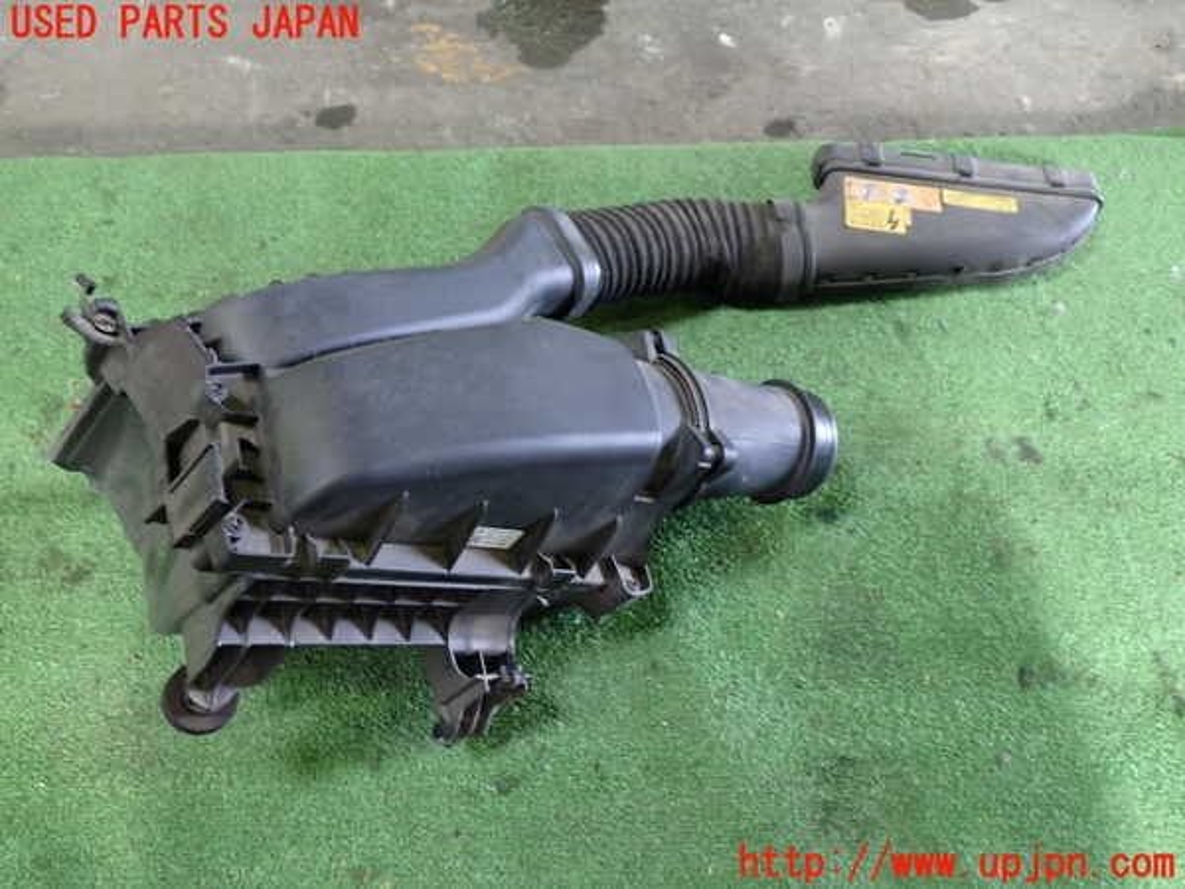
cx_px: 592
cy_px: 444
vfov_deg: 46.8
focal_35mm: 30
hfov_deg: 60.0
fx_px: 1027
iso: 320
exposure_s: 1/30
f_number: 2.3
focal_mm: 5.4
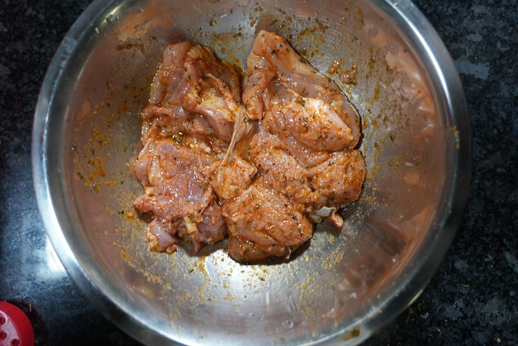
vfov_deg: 41.1
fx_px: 460
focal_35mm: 32
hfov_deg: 58.7
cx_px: 259
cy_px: 173
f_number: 4
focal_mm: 32
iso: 400
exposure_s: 1/60
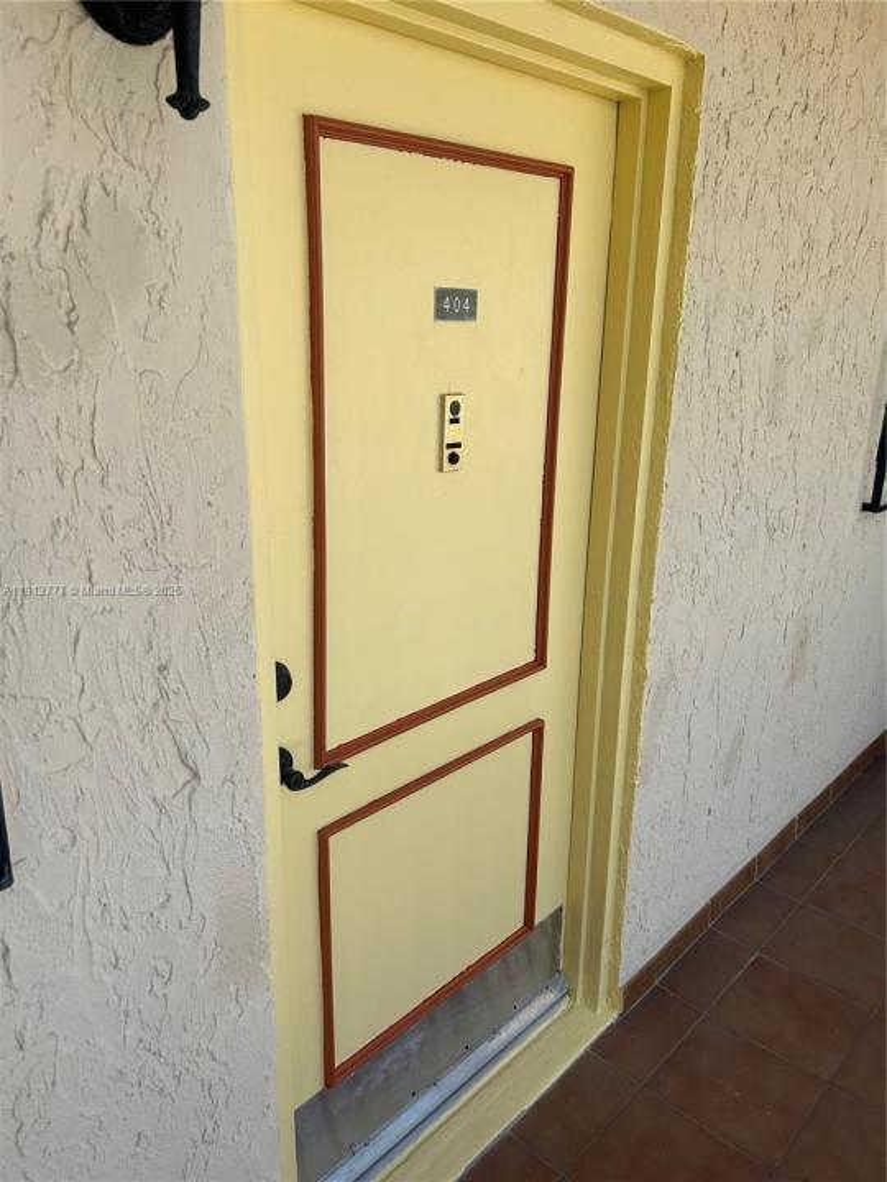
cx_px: 444
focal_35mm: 26
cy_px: 591
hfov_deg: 53.1
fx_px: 888
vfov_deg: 67.3
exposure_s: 1/2252
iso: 50
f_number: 1.5
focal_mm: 5.7
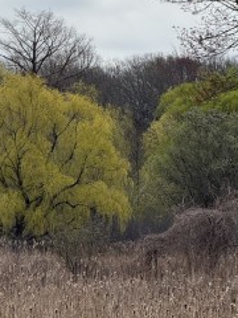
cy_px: 196
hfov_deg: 6.2
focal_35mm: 240
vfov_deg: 8.2
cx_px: 44
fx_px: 2200
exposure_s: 1/2817
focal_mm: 15.66
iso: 64
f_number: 2.8
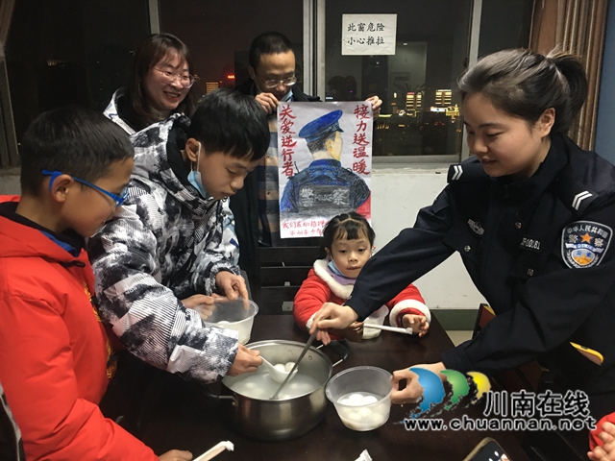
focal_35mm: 29
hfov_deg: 61.7
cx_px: 308
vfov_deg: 48.2
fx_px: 515
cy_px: 230
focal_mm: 4.15
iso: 100
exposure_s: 1/8
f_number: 2.2
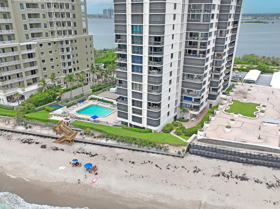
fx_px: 226
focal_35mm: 28
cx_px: 133
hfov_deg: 63.4
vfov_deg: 49.7
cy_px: 111
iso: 100
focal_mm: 12.29
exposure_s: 1/1600
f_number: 2.8
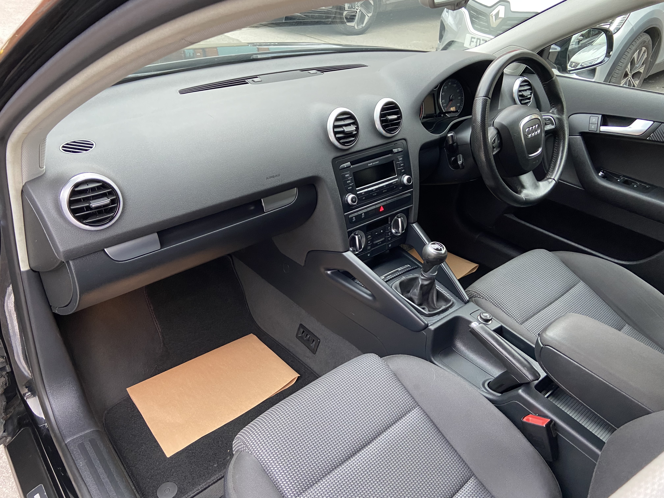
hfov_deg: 67.3
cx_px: 332
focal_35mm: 26
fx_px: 499
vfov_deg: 53.1
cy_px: 249
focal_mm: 4.25
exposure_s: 1/60
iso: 250
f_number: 1.8
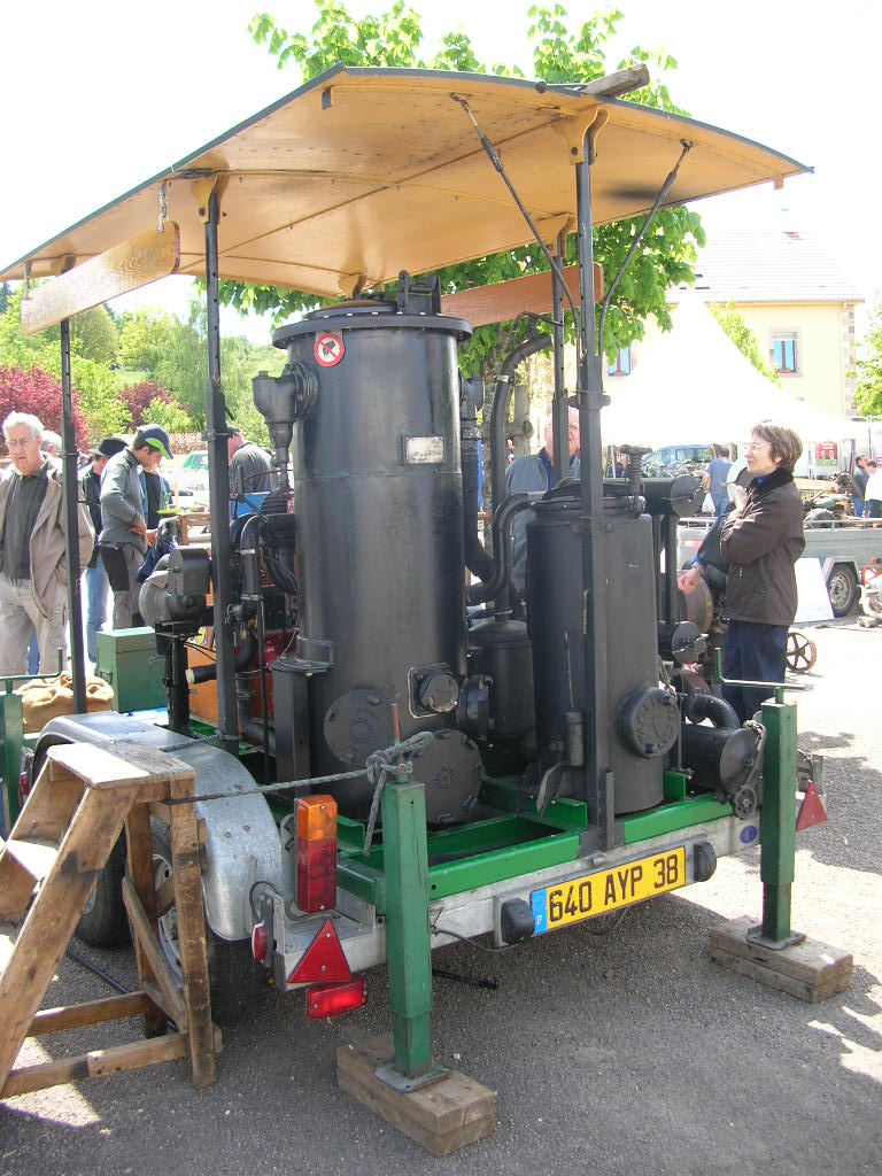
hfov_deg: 40.7
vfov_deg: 52.6
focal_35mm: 35
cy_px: 588
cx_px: 441
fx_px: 1189
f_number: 2.8
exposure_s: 1/188
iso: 50
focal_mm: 5.8
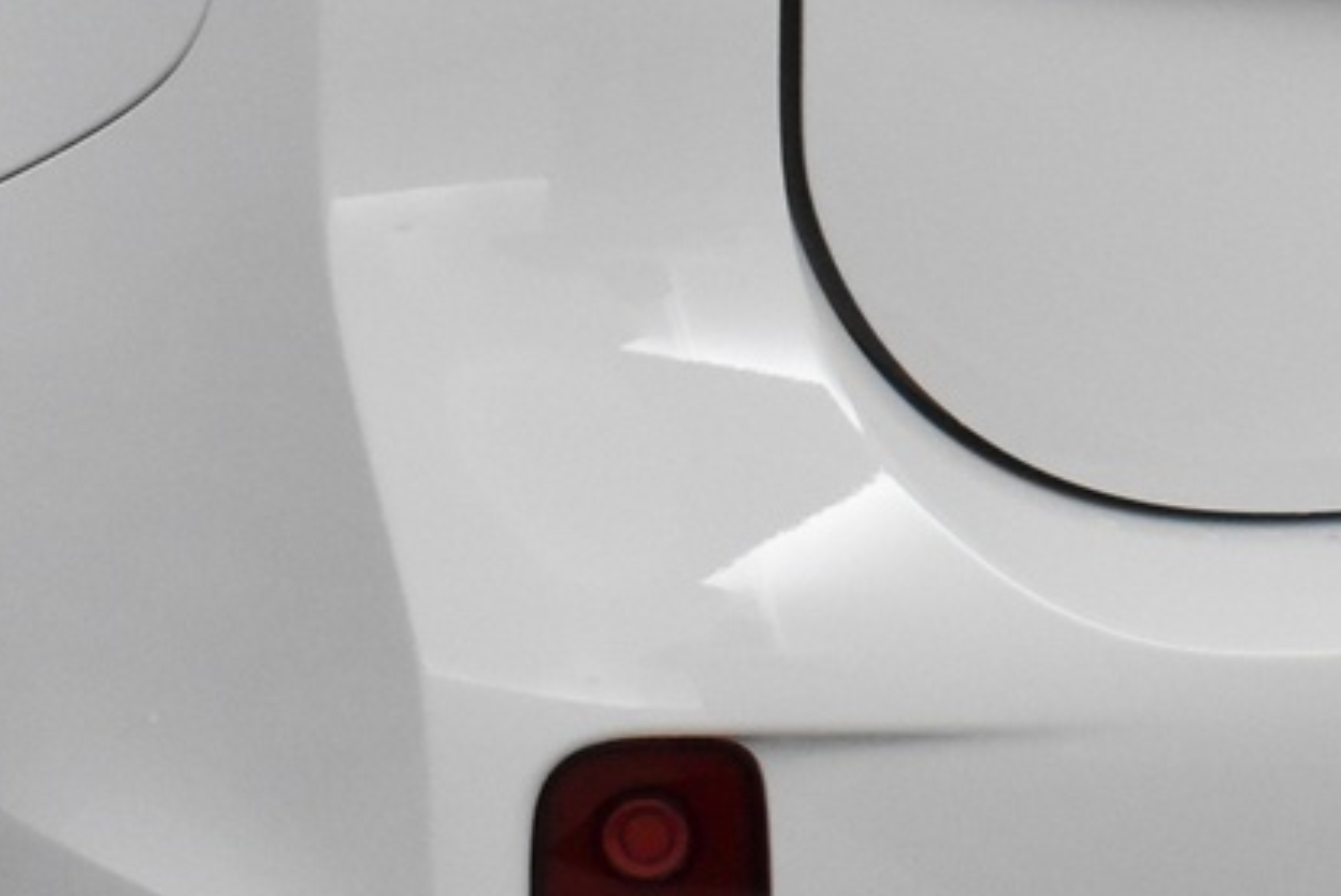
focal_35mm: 146
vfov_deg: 9.2
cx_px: 1739
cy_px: -329
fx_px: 5440
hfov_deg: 13.5
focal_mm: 25
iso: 3200
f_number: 6.3
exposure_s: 1/160
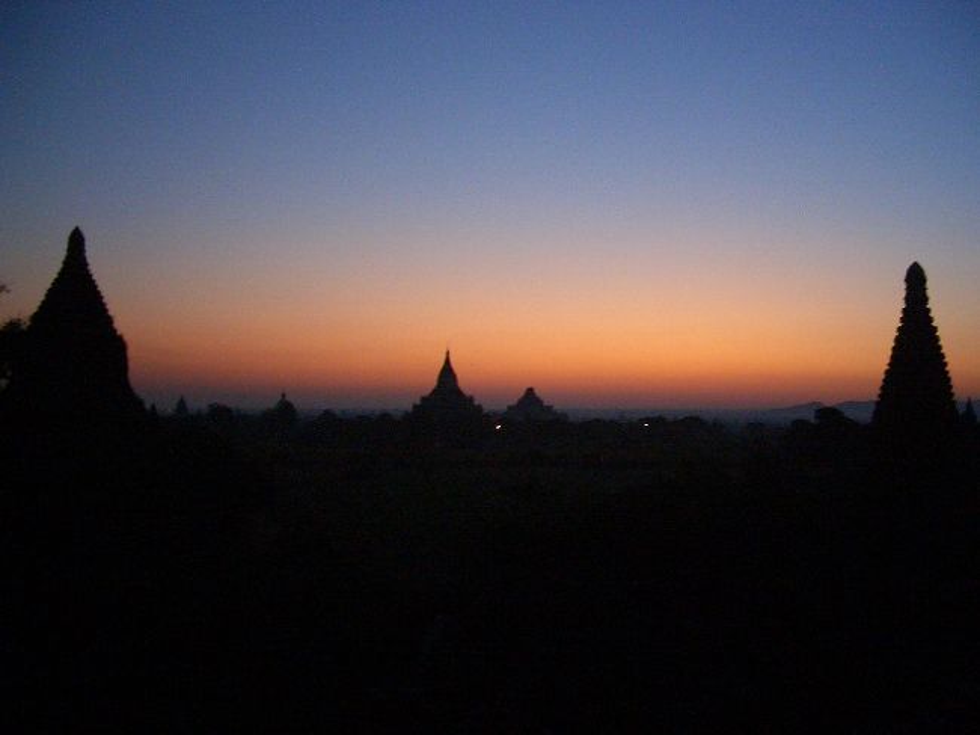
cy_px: 368
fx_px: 991
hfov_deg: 52.6
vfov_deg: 40.7
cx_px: 490
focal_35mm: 35
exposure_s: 1/8
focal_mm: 5.8
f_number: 2.6
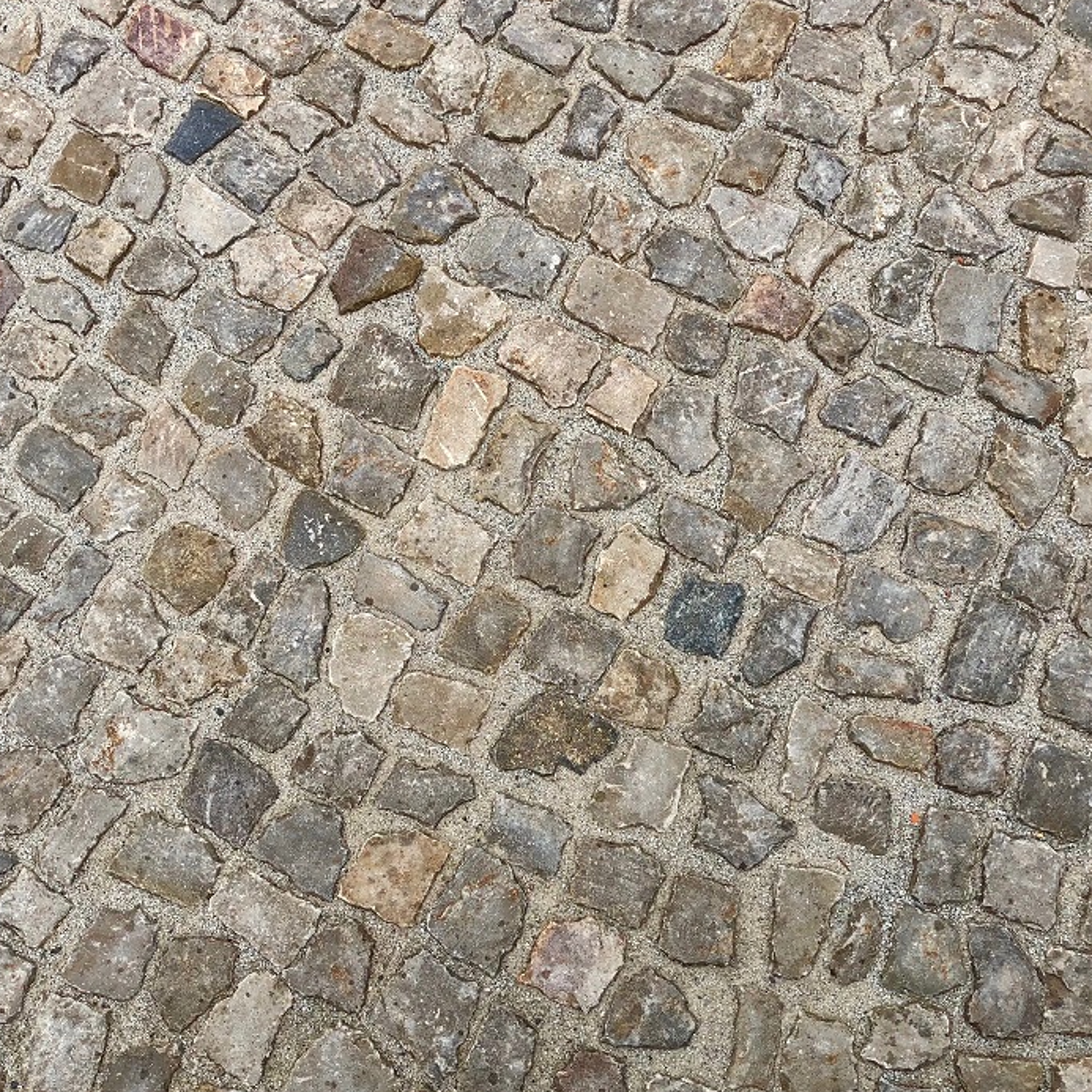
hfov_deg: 46.0
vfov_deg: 46.0
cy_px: 577
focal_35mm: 36
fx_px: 1285
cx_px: 522
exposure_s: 1/1200
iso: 20
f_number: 1.8
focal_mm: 4
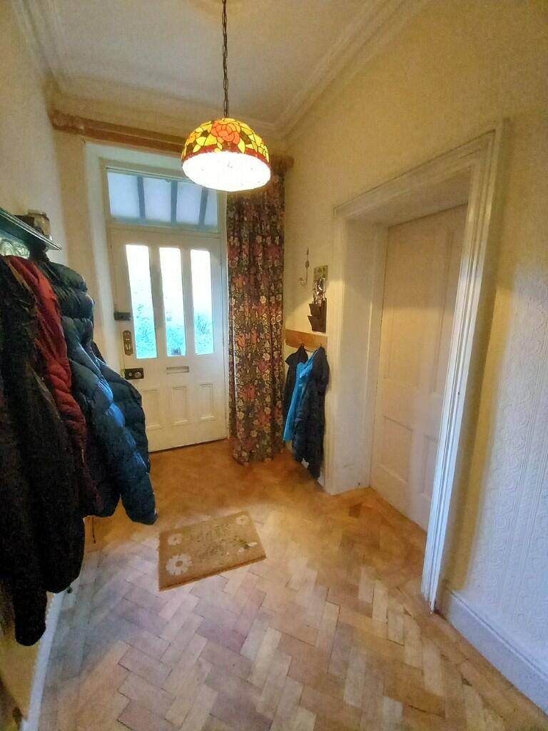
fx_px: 274
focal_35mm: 13
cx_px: 274
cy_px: 366
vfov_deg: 106.2
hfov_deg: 89.9
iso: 640
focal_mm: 1.13
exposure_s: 1/14
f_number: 2.2
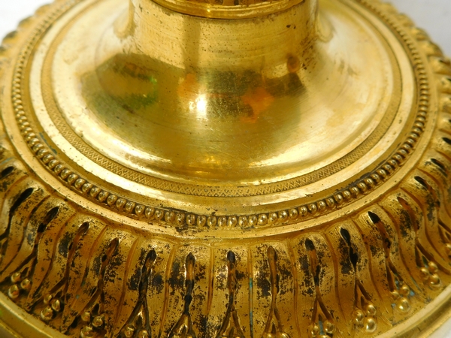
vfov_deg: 36.0
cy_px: 169
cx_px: 226
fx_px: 521
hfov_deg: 46.8
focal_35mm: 40
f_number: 3.9
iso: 125
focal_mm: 7.1
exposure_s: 1/60
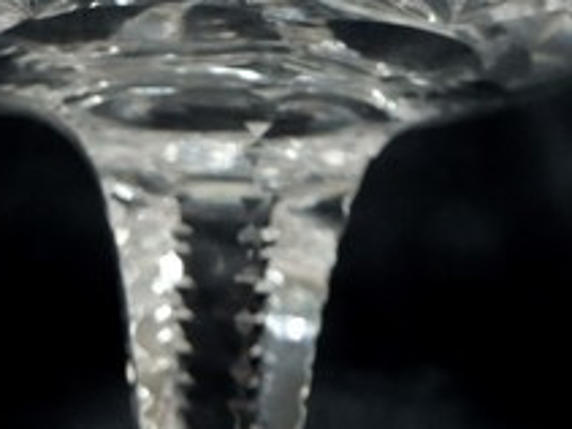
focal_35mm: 114
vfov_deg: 12.5
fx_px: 1883
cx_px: 258
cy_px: -171
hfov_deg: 17.3
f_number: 3.9
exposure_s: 1/30
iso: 200
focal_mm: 7.1
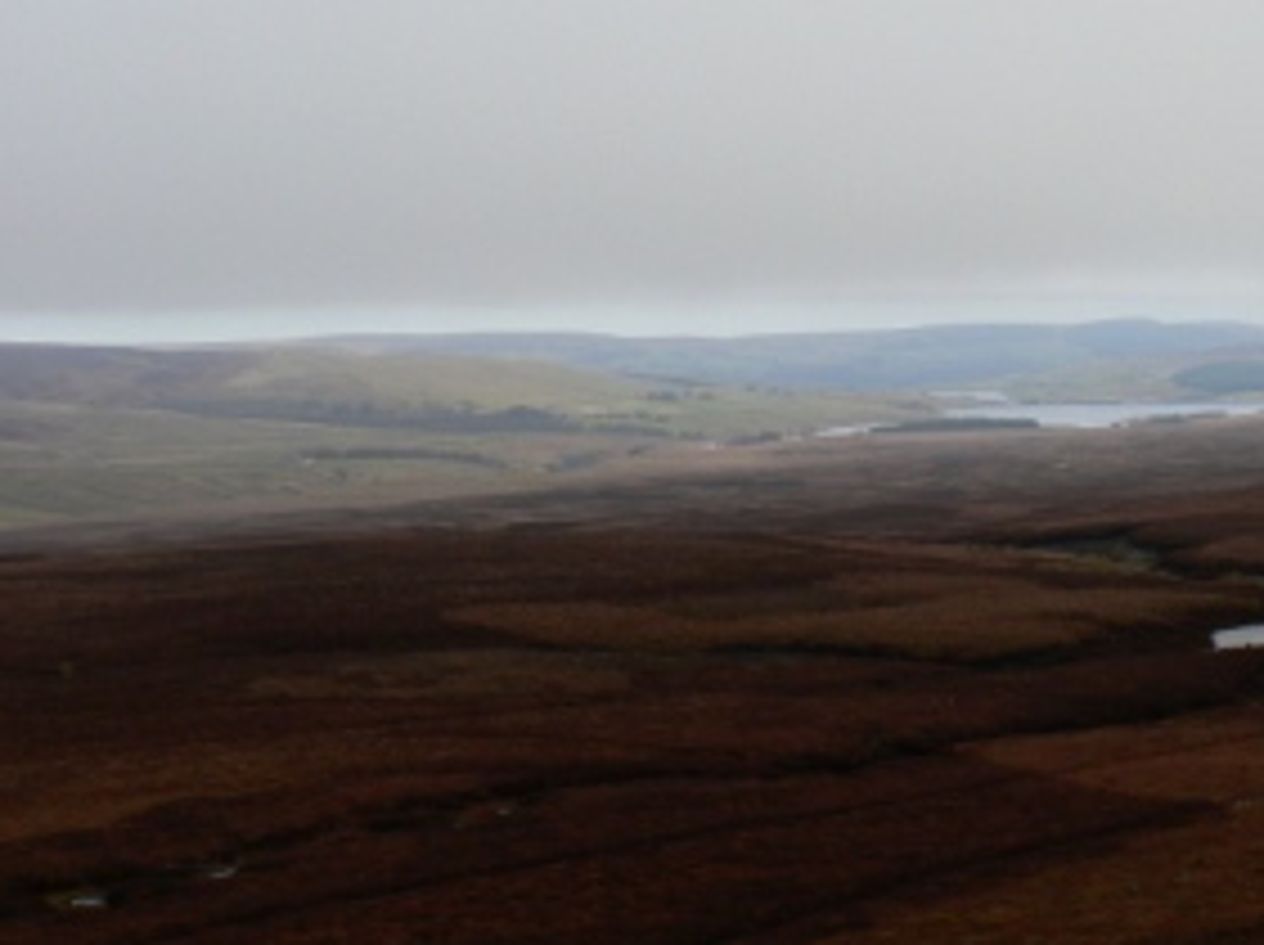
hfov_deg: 20.1
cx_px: 958
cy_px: 292
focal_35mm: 97
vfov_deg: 15.2
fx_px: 3537
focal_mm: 10.5
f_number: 5.6
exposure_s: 1/200
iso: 80
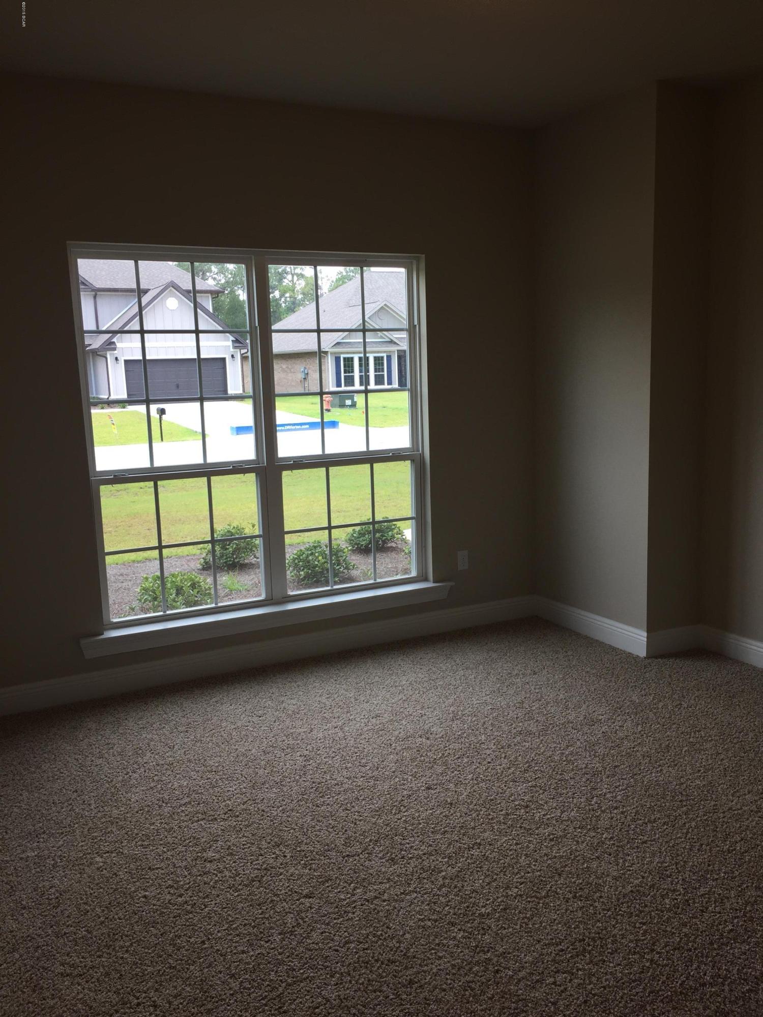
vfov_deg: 61.7
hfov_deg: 48.2
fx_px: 852
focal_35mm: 29
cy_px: 508
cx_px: 382
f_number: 2.2
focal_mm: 4.15
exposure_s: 1/144
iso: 32
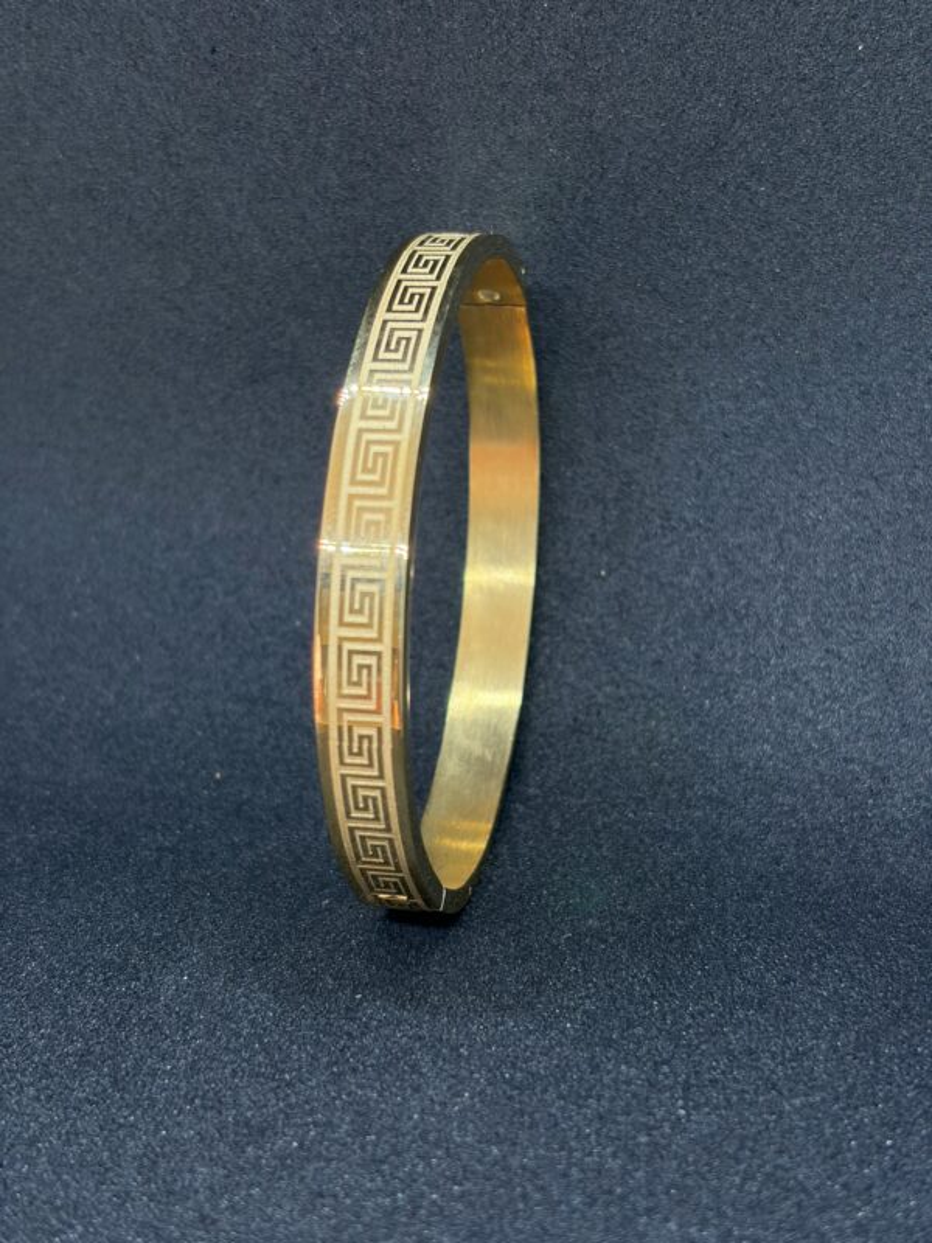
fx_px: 1867
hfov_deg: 28.0
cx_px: 466
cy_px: 622
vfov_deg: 36.8
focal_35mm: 52
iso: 50
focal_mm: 5.96
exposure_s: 1/92.6
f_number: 1.6
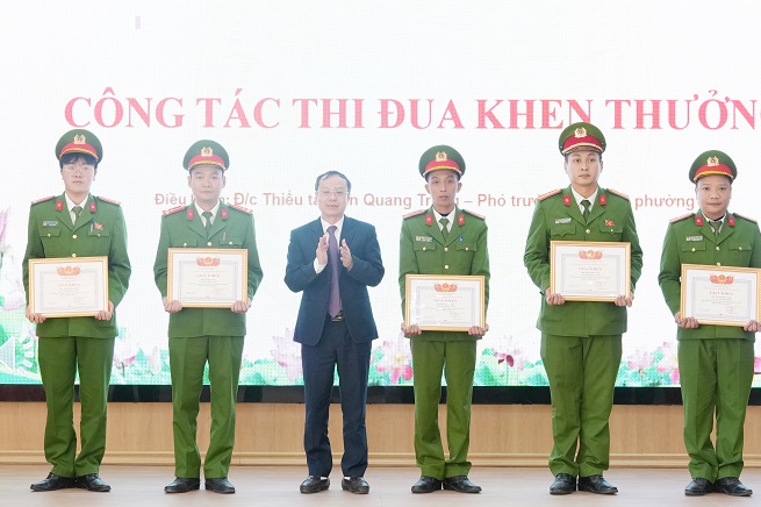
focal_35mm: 86
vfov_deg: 15.9
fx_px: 1817
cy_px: 220
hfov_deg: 23.6
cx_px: 315
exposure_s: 1/125
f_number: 4.5
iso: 1600
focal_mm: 37
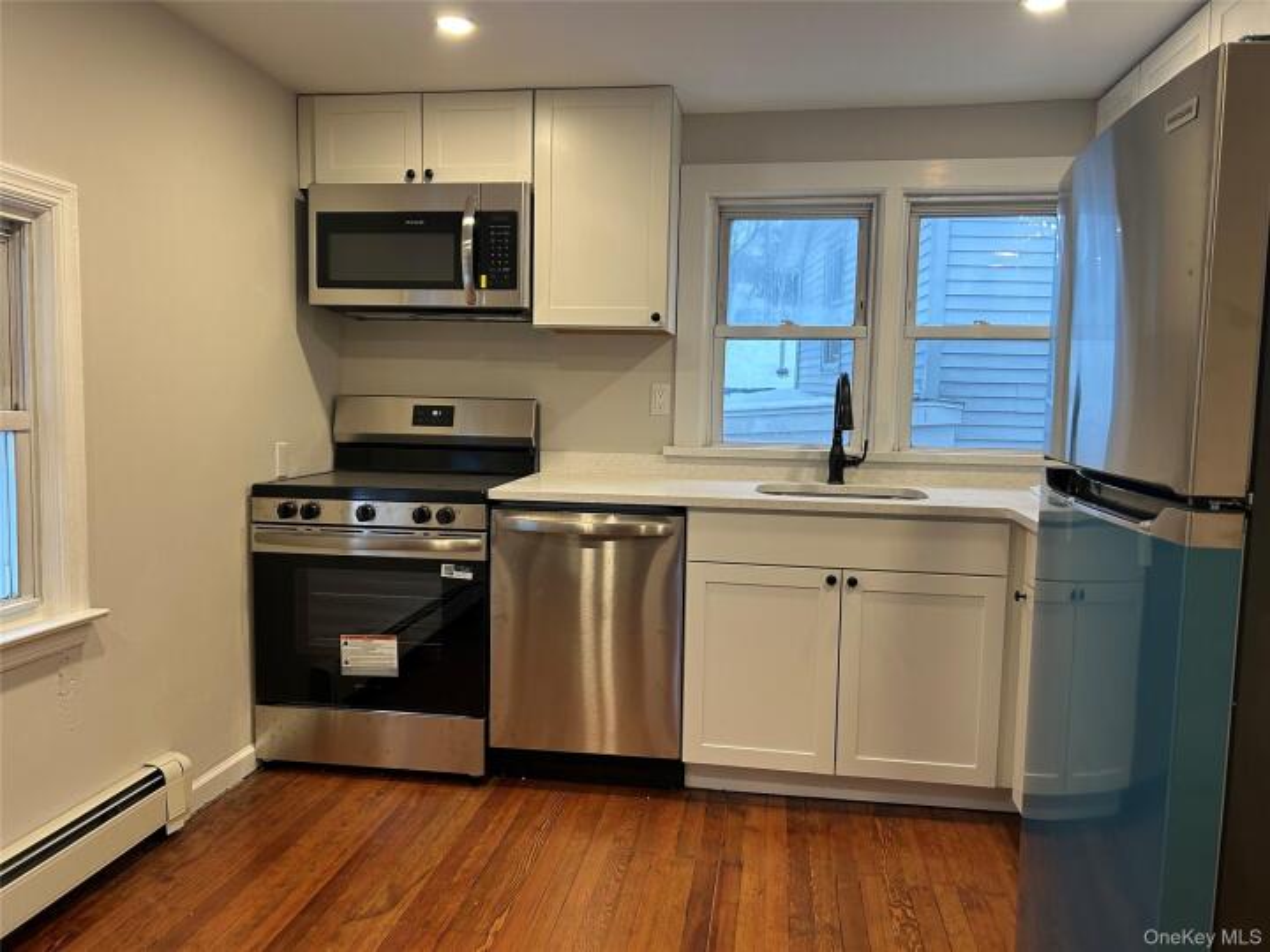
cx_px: 635
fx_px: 954
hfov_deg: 67.3
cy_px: 476
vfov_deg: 53.1
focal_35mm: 26
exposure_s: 1/120
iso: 125
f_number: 1.5
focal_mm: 5.7
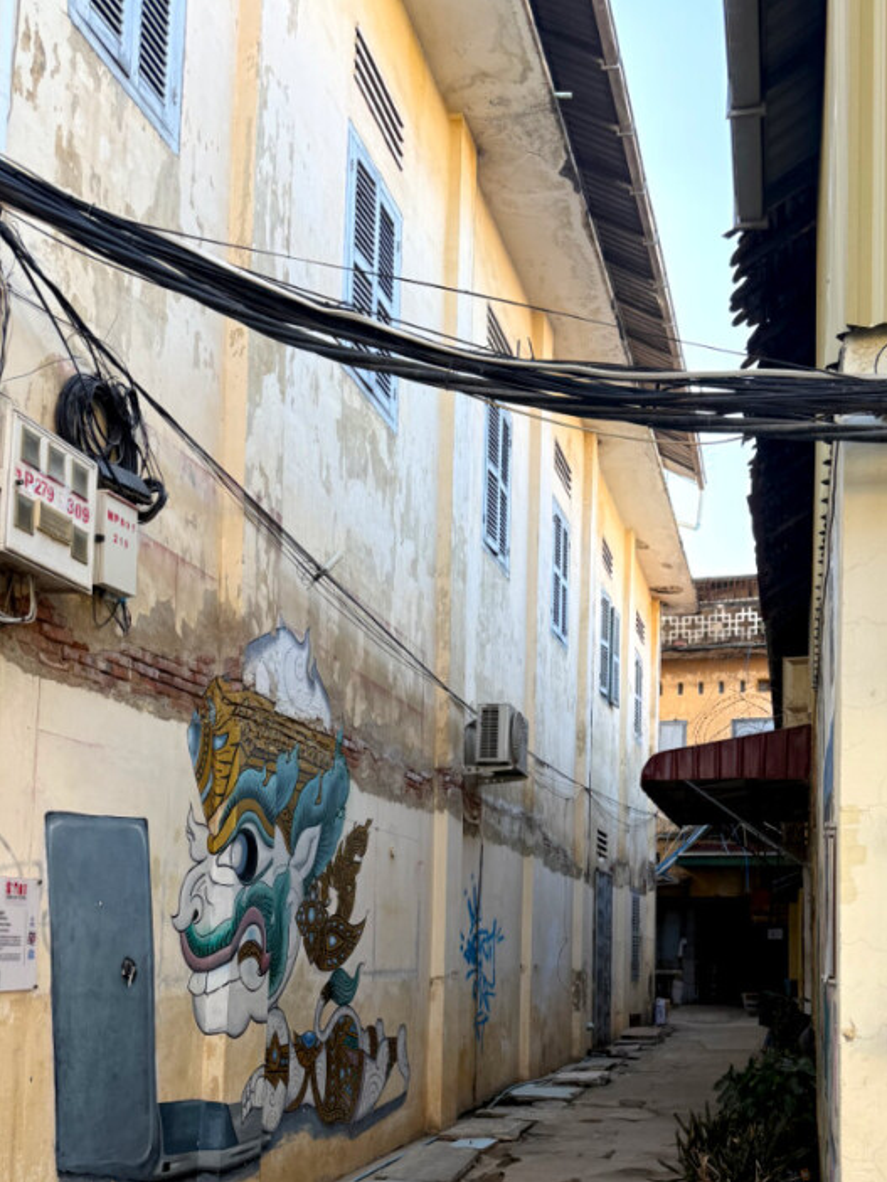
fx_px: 1195
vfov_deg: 51.0
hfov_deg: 40.6
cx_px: 512
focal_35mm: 35
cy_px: 847
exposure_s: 1/796
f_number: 1.8
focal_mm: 6.8
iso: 100
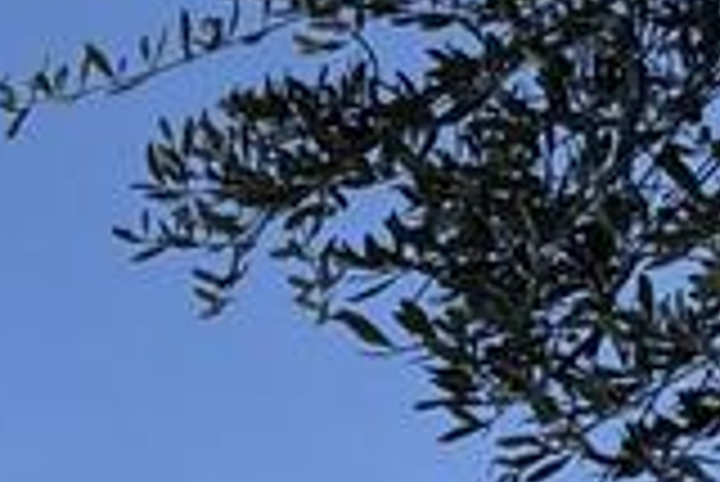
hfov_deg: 14.6
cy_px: 1018
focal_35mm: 109
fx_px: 2182
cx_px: -824
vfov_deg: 11.2
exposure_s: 1/3546
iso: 50
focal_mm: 2.22
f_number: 2.2
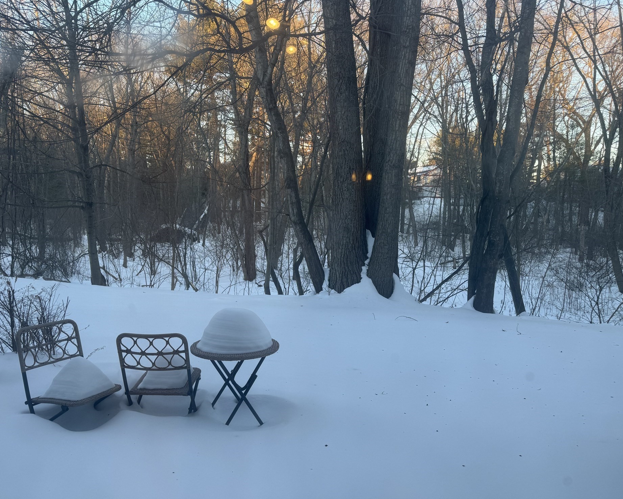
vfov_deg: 54.9
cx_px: 303
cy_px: 240
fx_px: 479
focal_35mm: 26
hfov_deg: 66.0
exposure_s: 1/154
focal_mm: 6.76
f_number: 1.78
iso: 64
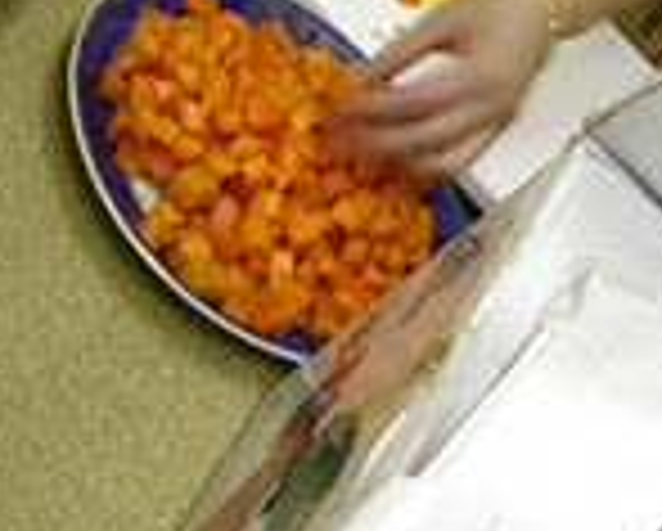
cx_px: 522
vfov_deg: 11.7
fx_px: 2472
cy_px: -263
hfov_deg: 15.2
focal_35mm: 126
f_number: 2.6
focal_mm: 7.85
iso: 100
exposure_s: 1/16
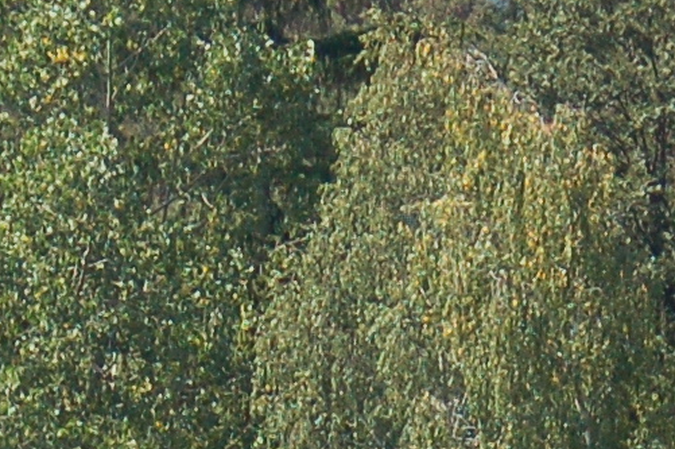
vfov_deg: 1.9
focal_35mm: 720
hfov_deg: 2.9
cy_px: 1307
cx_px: 610
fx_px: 13487
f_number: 5.6
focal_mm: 80
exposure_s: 1/800
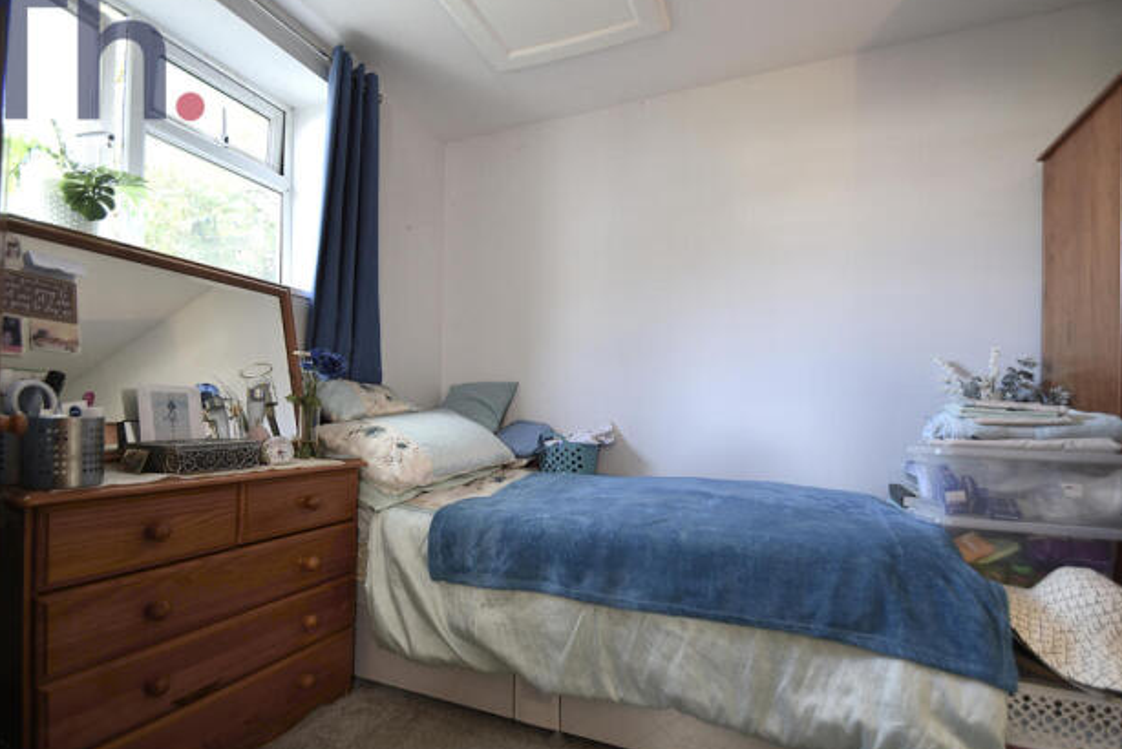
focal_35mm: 16
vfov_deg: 73.8
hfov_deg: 96.7
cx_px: 564
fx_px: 499
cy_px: 386
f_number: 3.5
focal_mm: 10
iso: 125
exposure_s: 1/10
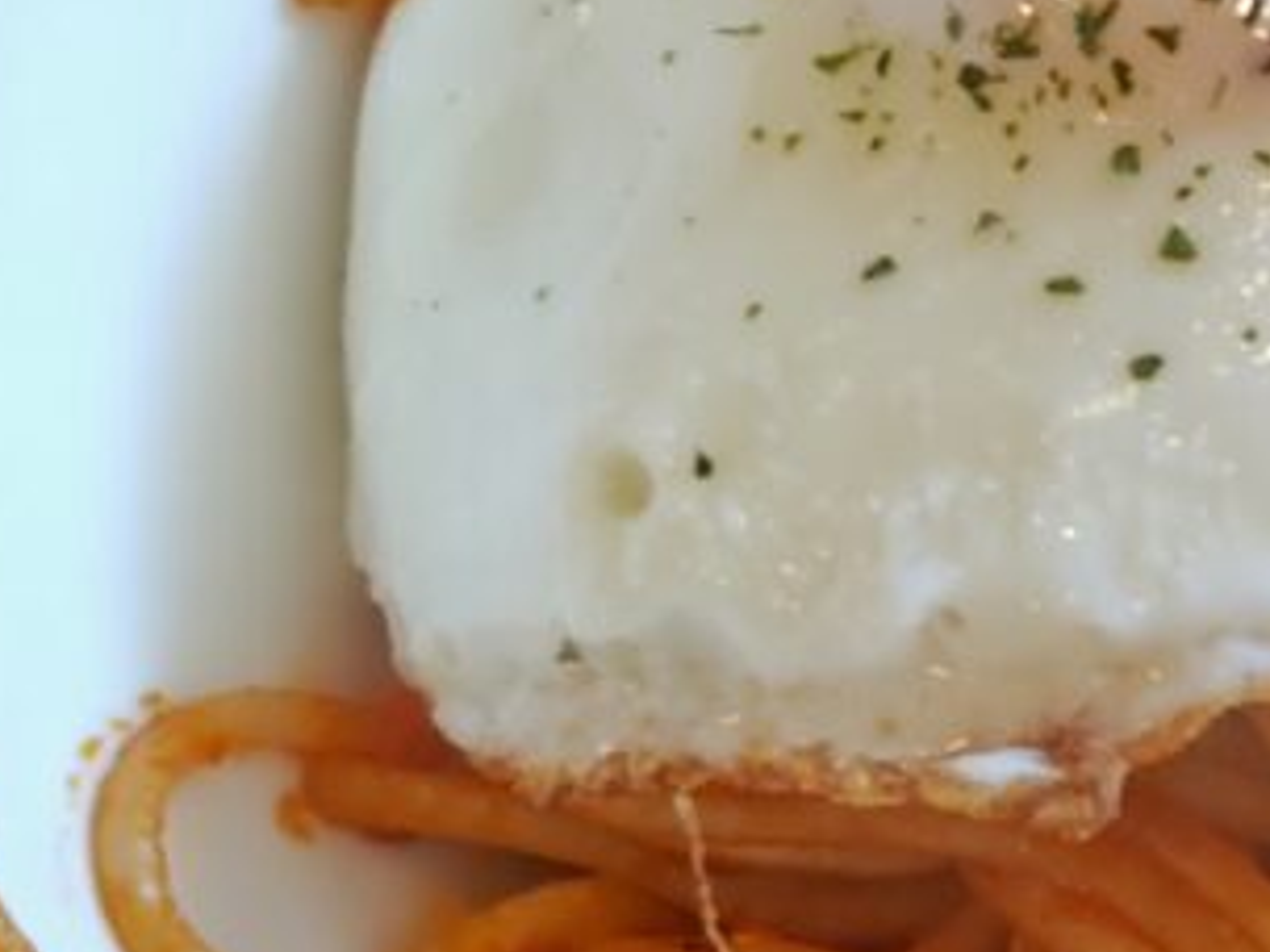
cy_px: -351
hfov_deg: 15.9
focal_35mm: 97
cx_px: 2544
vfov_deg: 14.5
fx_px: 3559
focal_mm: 5.56
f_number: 1.9
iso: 172
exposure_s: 1/50
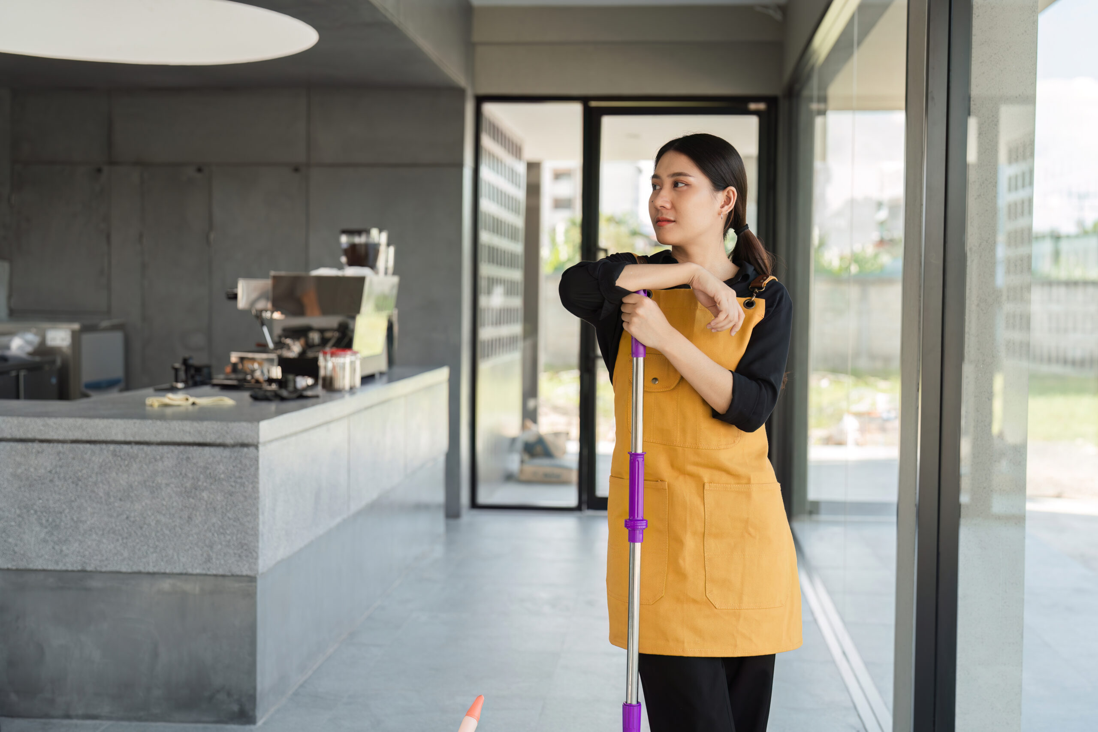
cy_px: 366
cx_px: 549
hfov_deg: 39.6
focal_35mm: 50
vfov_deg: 27.0
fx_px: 1525
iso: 125
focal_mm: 50
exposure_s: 1/200
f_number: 2.8
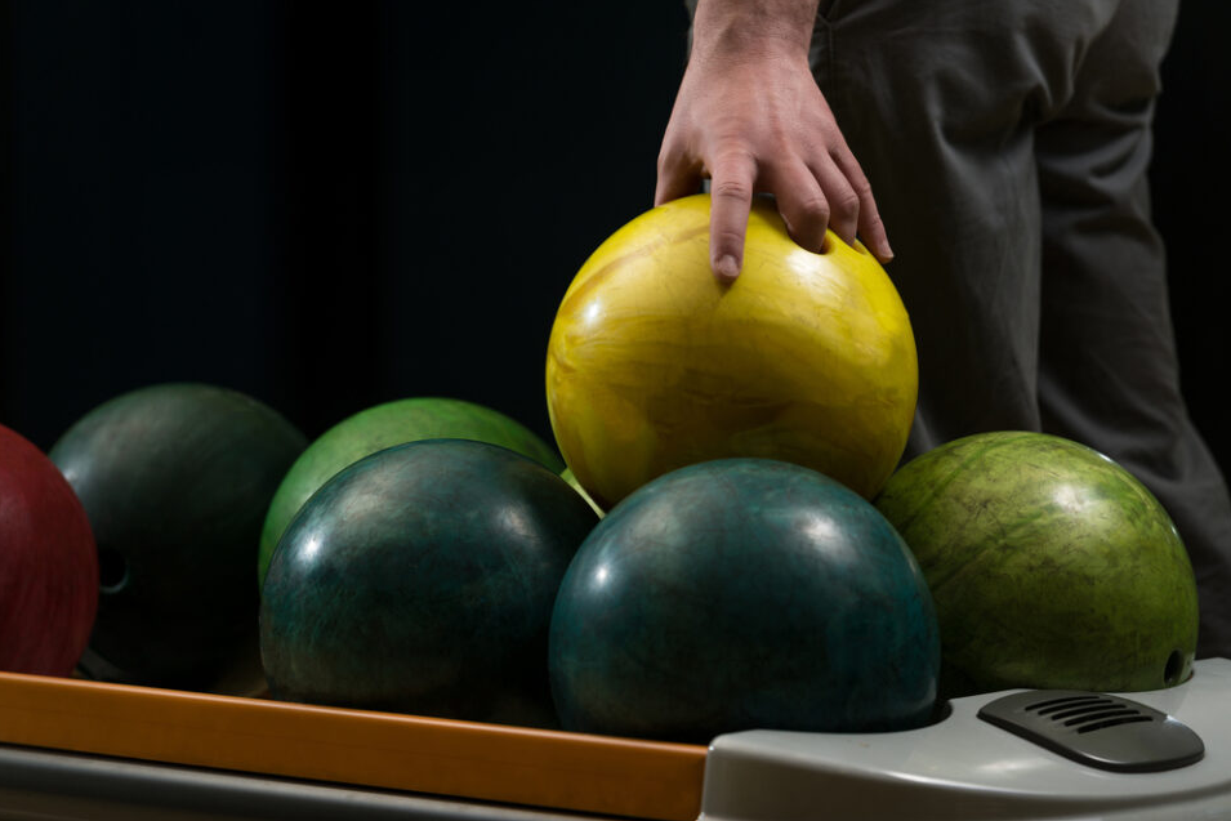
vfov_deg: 8.0
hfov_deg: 12.0
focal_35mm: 171
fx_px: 5848
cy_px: 410
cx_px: 615
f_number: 5
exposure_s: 1/250
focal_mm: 170
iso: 100
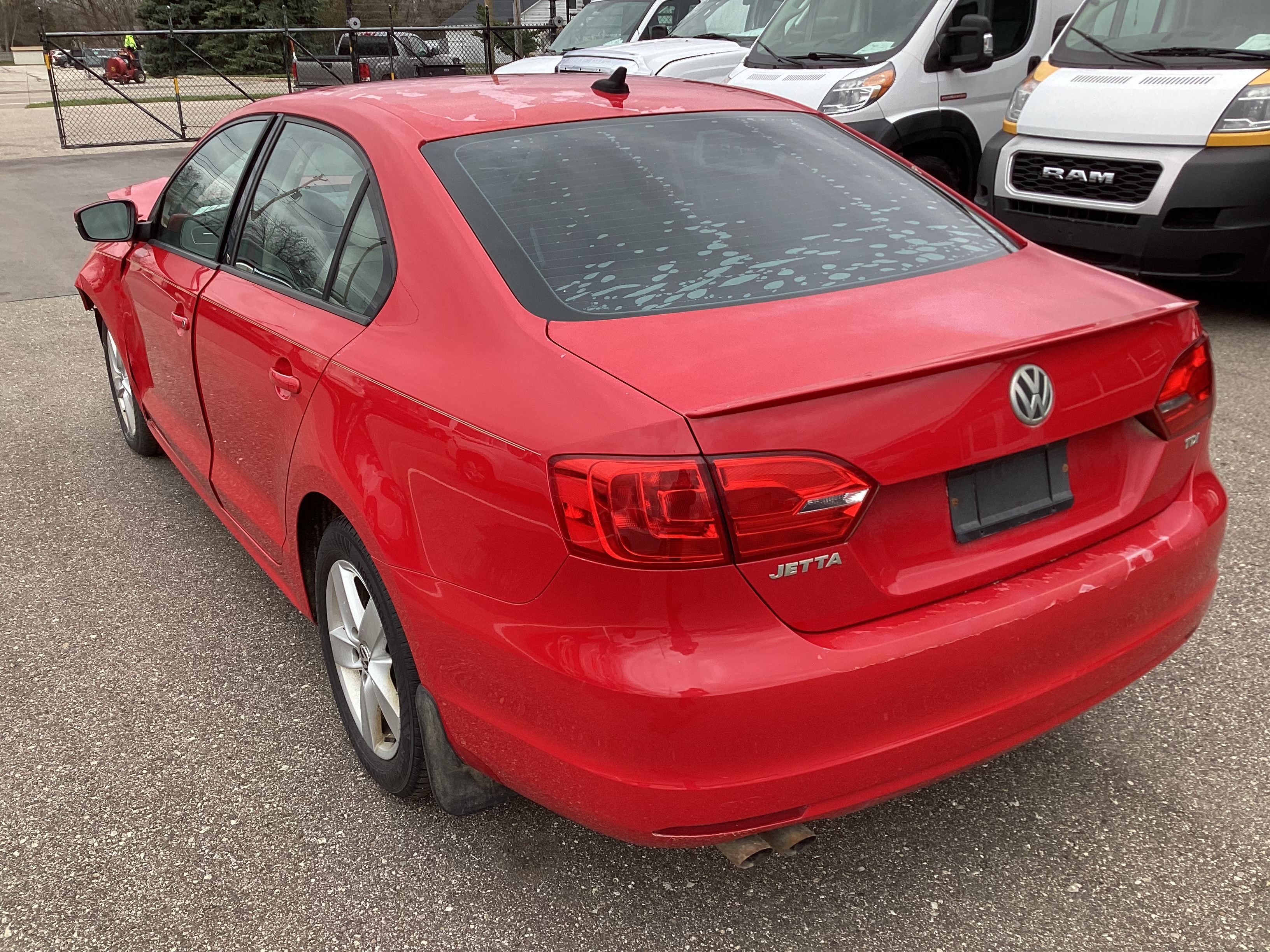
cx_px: 635
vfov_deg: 45.4
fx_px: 1137
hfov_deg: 58.4
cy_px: 476
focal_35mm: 31
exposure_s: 1/272
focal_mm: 3.3
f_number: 2.4
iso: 25
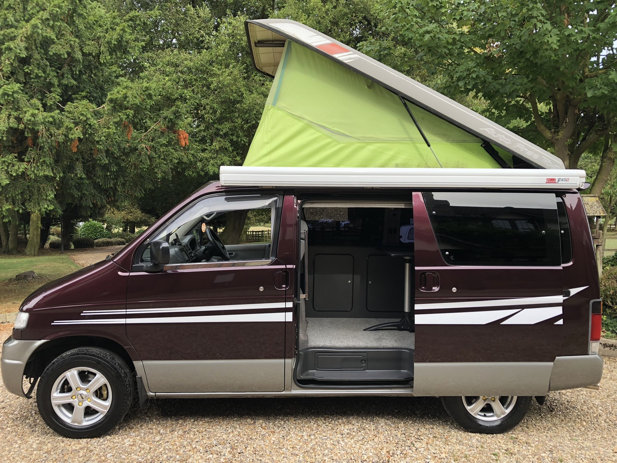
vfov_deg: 49.7
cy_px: 232
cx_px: 308
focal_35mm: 28
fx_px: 499
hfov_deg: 63.4
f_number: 1.8
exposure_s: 1/286
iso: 20
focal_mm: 3.99
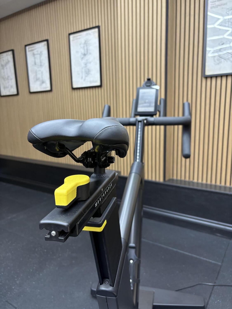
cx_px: 116
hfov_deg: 53.1
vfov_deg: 67.3
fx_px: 232
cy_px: 154
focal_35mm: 26
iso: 100
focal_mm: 5.96
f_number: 1.6
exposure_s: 1/50
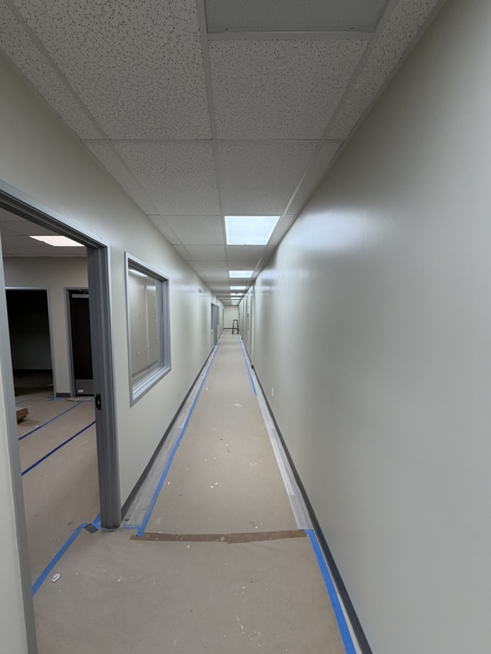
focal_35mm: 15
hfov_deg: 81.7
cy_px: 348
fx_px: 284
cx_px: 230
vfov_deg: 98.0
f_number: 2.2
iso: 160
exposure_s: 1/121
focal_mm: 2.22
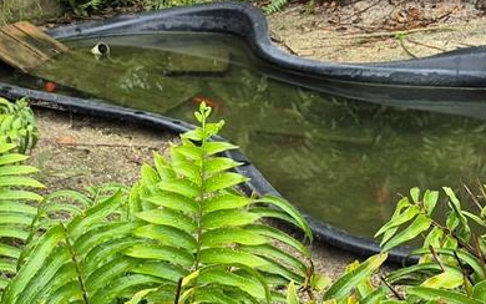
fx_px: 1325
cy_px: 137
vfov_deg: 13.1
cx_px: 292
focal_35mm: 100
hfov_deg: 20.8
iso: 25
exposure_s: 1/522
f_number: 1.8
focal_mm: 5.4
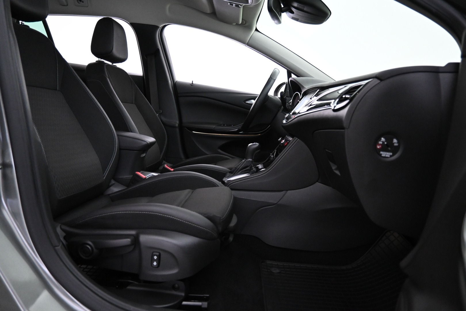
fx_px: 311
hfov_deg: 73.7
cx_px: 233
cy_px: 156
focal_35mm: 24
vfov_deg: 53.1
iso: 2800
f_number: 3.5
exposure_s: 1/25
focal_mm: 16
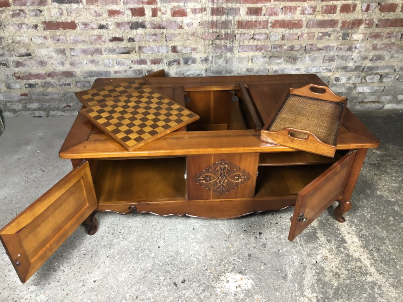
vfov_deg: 49.7
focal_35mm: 28
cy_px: 151
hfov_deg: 63.4
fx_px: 326
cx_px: 202
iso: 100
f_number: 1.8
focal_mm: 4
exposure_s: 1/17
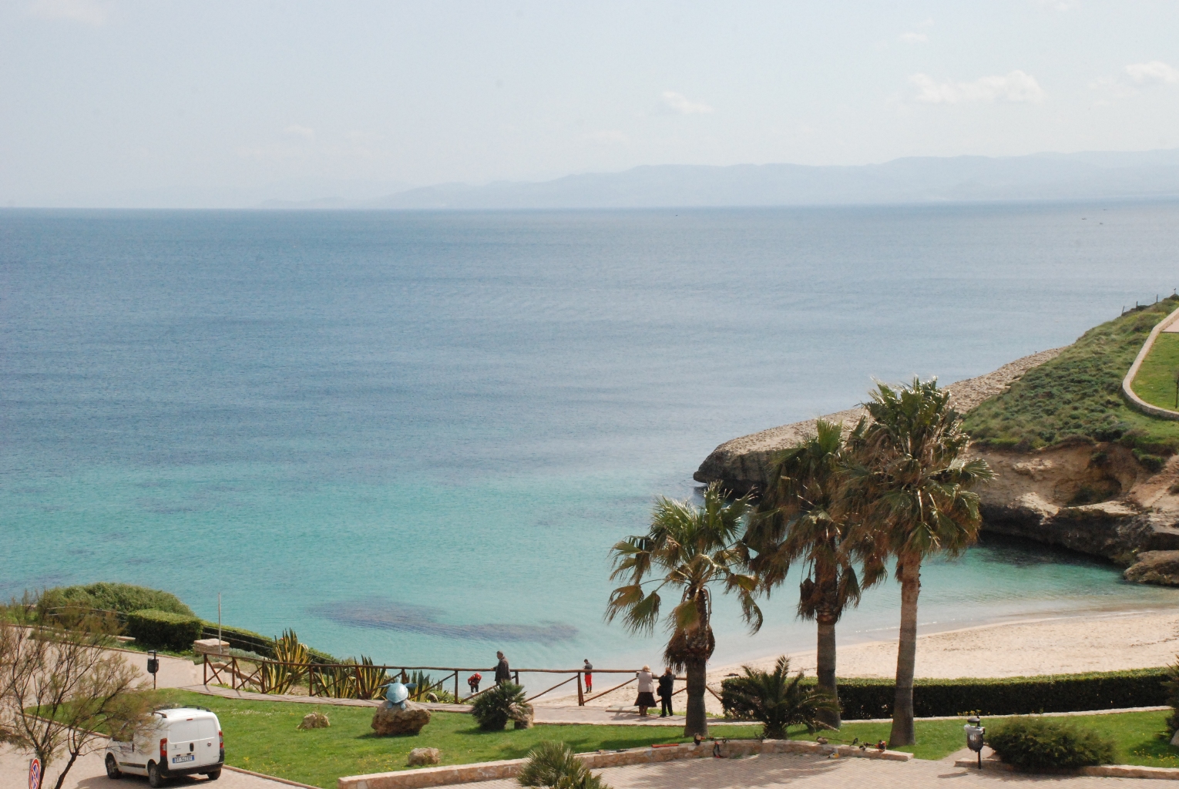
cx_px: 590
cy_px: 394
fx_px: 2361
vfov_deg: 19.0
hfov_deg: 28.0
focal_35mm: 72
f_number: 16
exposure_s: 1/1000
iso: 1600
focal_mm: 48
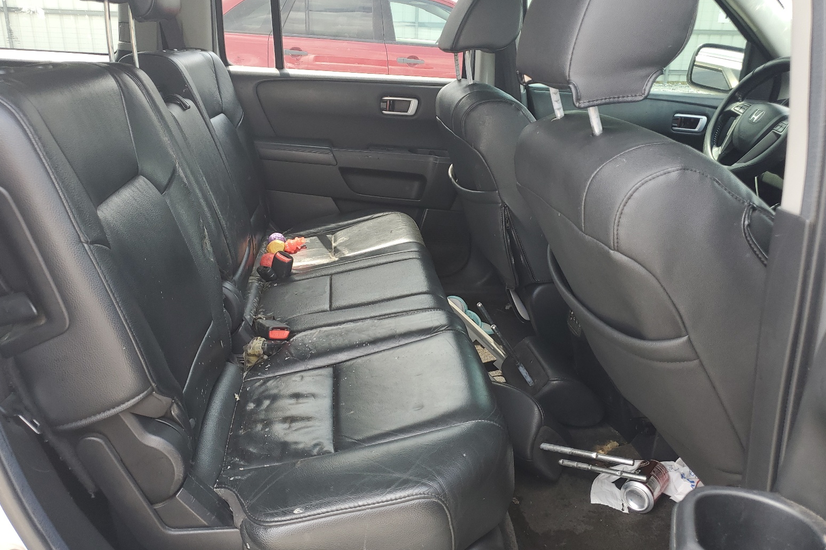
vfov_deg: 46.4
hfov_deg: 65.5
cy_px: 256
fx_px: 642
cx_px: 402
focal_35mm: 28
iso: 50
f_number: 1.5
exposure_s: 1/161
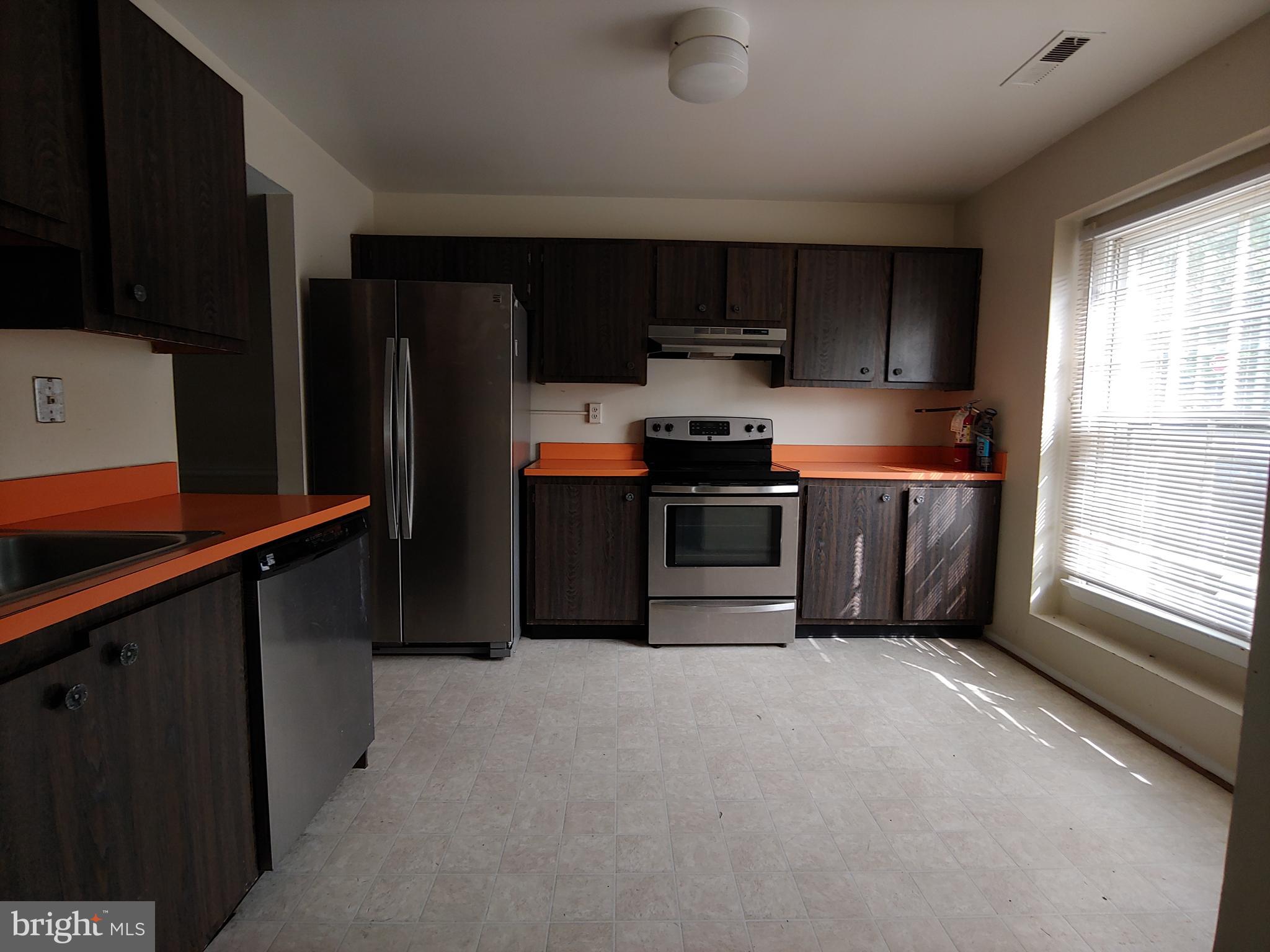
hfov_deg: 94.5
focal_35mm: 16
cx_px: 635
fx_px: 587
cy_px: 476
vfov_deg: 78.1
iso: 50
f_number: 1.9
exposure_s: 1/40
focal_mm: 2.18
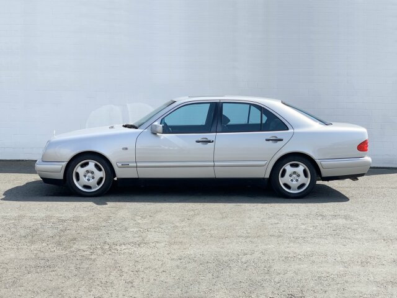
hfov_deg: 36.8
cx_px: 198
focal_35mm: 52
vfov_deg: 28.0
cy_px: 149
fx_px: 596
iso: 16
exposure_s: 1/675
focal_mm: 6
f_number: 2.4
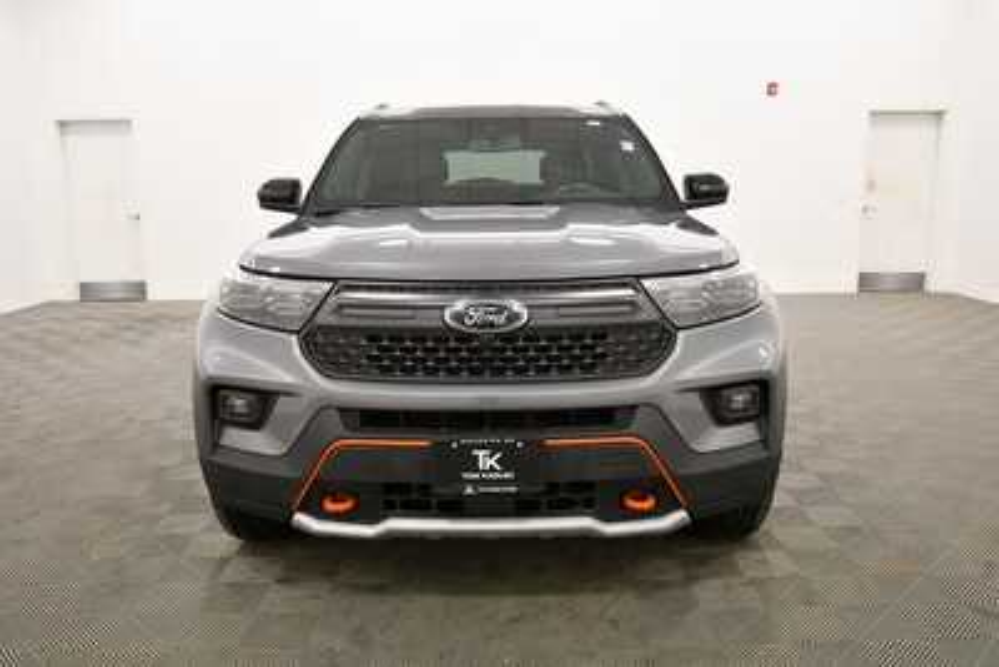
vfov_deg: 43.6
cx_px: 500
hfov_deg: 61.9
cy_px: 334
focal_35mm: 30
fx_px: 833
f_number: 5.6
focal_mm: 20
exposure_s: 1/125
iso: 1100
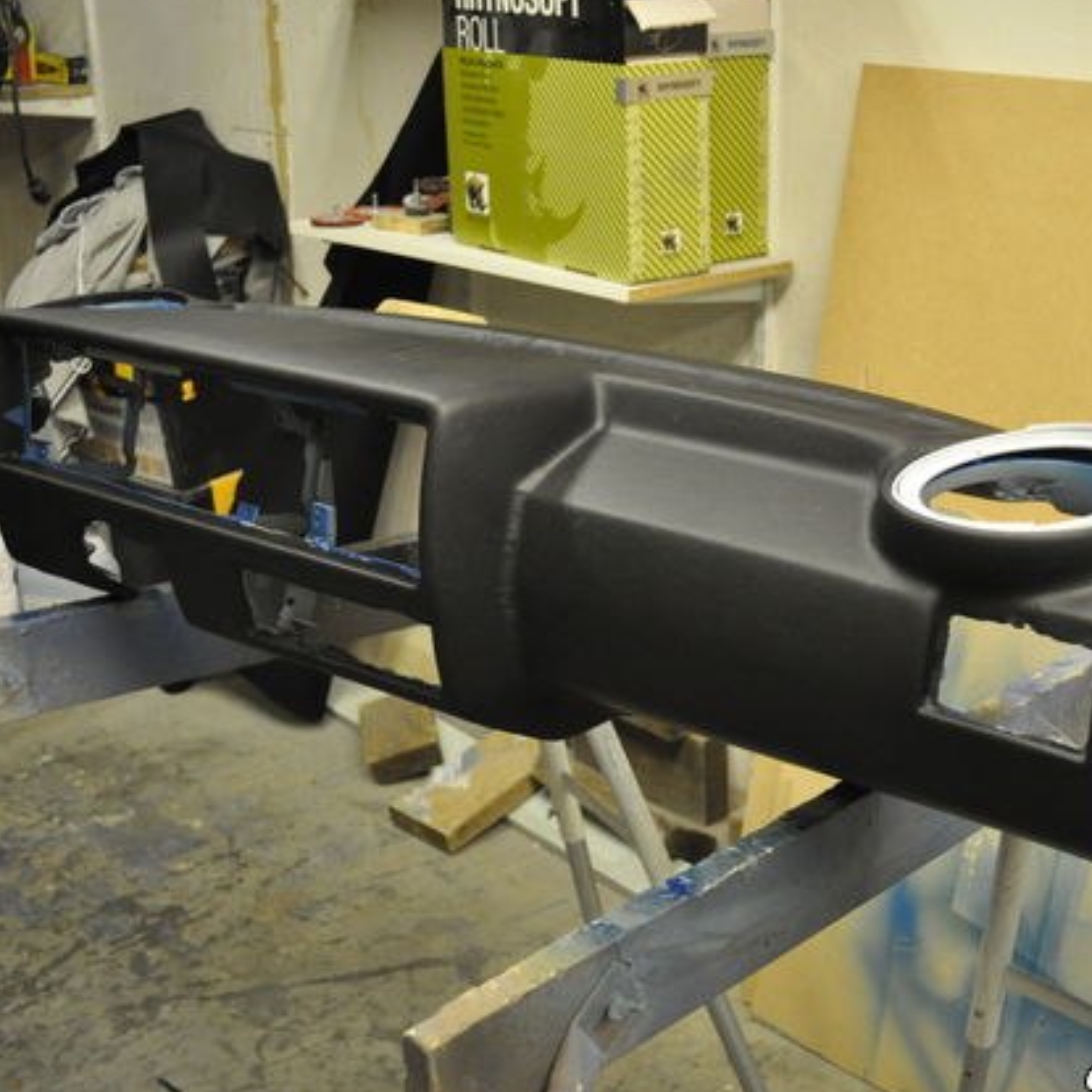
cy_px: 543
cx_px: 695
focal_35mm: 51
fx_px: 1820
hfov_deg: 33.2
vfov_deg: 33.4
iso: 1600
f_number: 4.2
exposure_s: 1/60
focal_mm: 26
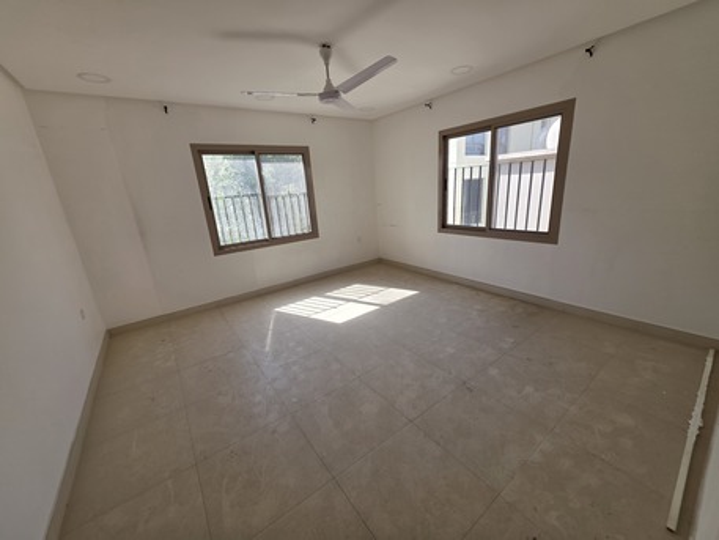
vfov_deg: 89.9
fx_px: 270
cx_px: 360
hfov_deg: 106.2
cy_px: 270
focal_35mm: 13
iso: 20
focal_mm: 2.2
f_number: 1.9
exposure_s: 1/100
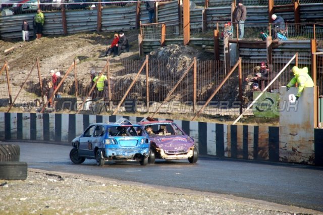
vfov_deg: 6.8
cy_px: 108
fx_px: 1816
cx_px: 162
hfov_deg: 10.2
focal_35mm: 202
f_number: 6
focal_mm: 135
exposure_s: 1/500
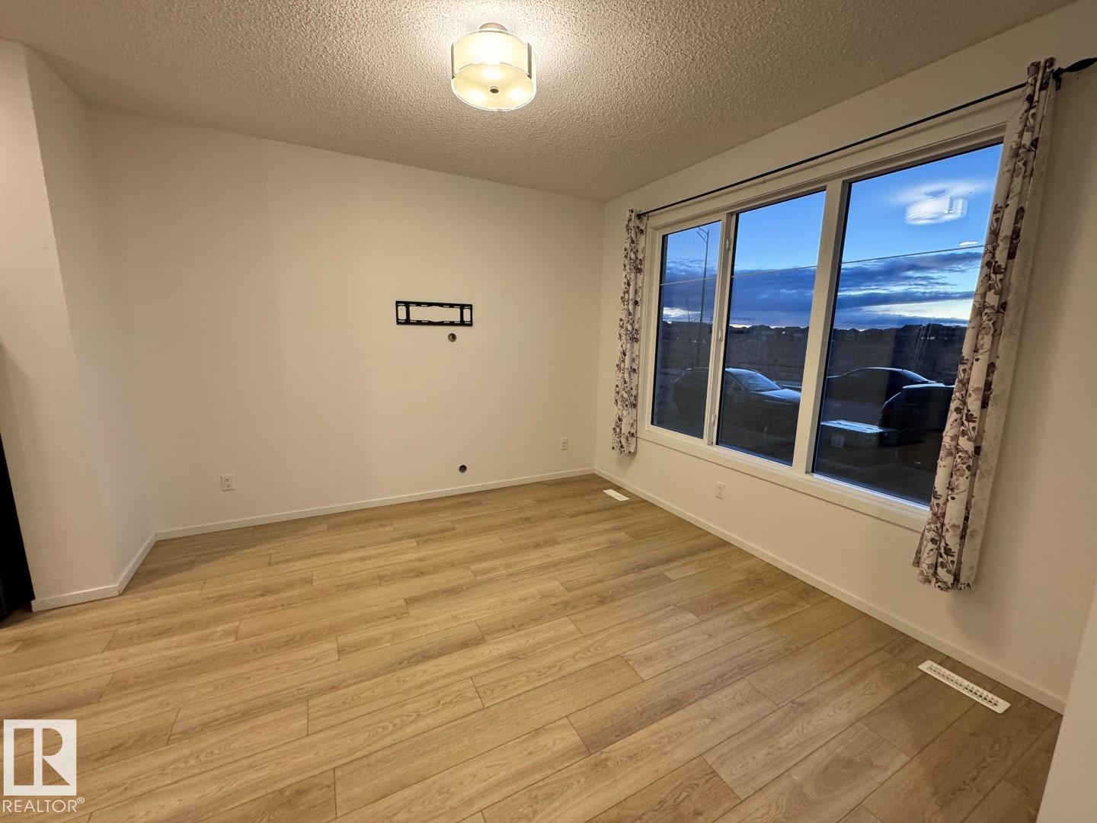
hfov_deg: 102.1
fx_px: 444
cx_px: 548
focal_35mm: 14
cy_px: 412
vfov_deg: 85.7
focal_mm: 2.22
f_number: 2.2
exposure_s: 1/60
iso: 250
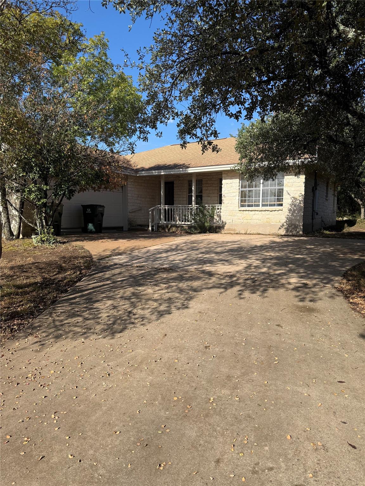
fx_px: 337
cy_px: 243
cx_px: 182
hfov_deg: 56.8
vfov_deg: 71.6
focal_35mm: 24
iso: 80
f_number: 1.78
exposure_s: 1/3425
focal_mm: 6.76
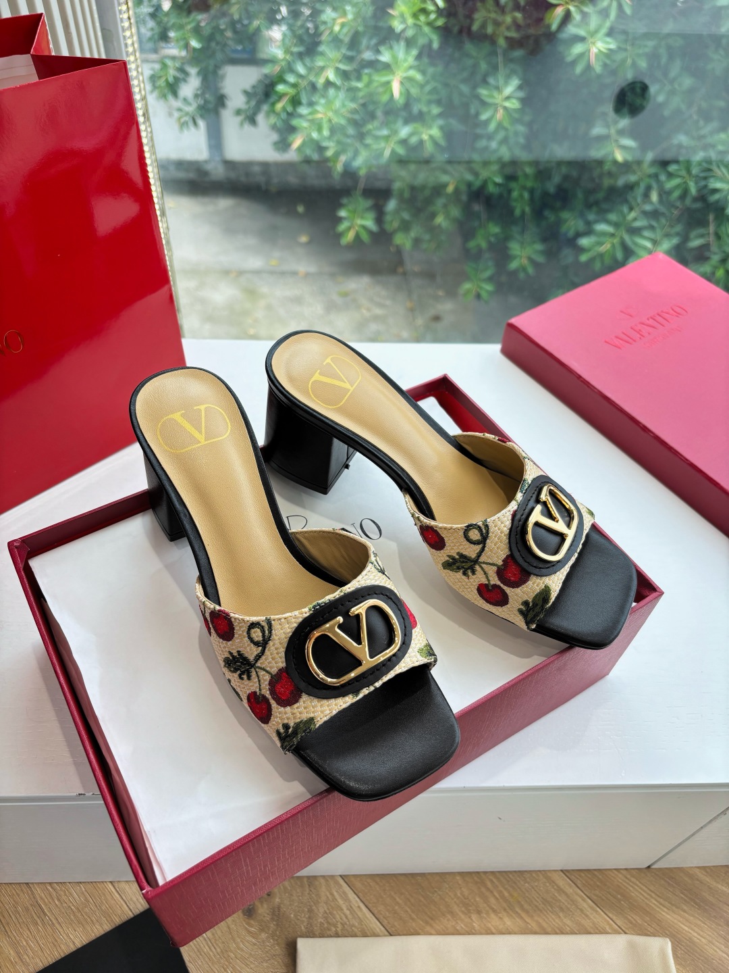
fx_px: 730
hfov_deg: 53.1
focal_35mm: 26
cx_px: 364
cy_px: 486
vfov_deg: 67.3
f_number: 1.6
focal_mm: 5.96
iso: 50
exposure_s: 1/477
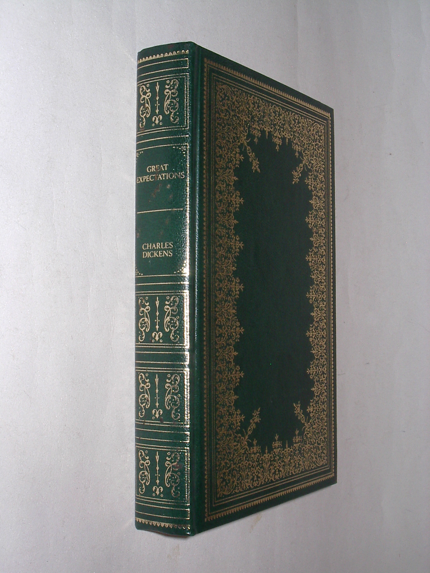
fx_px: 861
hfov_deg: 28.0
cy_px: 286
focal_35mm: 52
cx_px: 215
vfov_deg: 36.8
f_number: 5.5
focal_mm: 7.8
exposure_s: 1/60
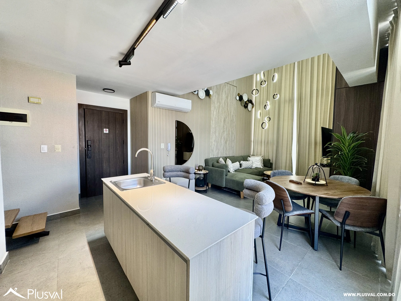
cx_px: 200
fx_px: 162
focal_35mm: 14
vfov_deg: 85.7
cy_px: 150
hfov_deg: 102.1
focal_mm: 2.22
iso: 125
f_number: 2.2
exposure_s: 1/120
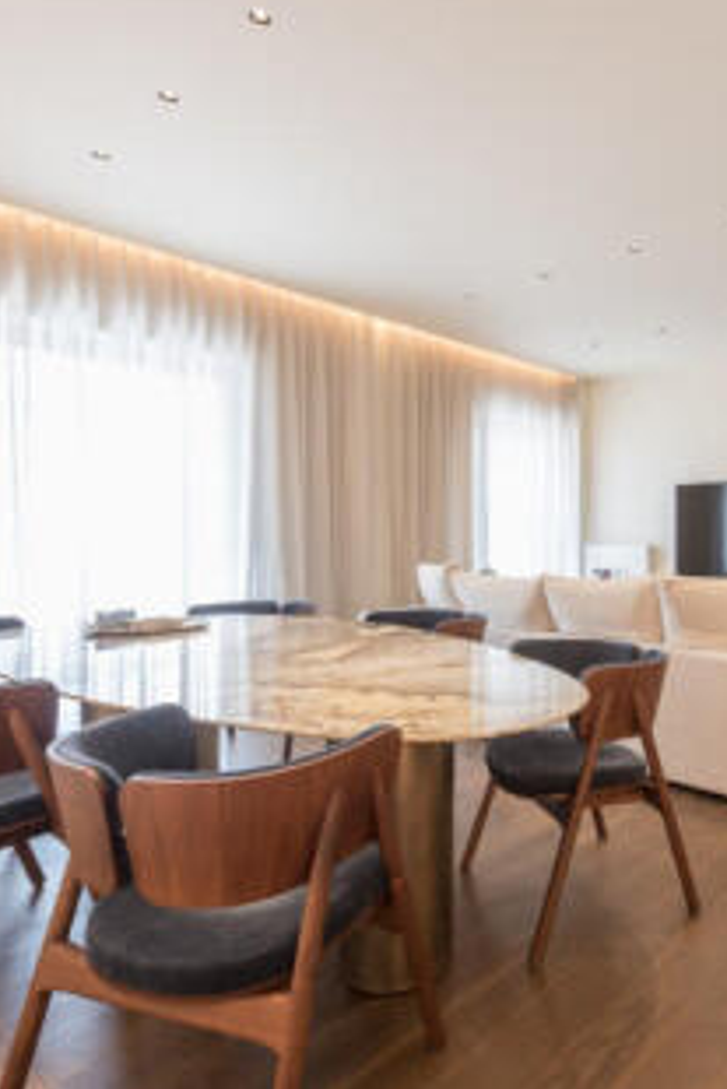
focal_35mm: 23
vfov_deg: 76.1
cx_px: 597
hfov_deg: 51.2
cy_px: 536
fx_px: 696
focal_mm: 15
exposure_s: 1/5
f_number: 8
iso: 100
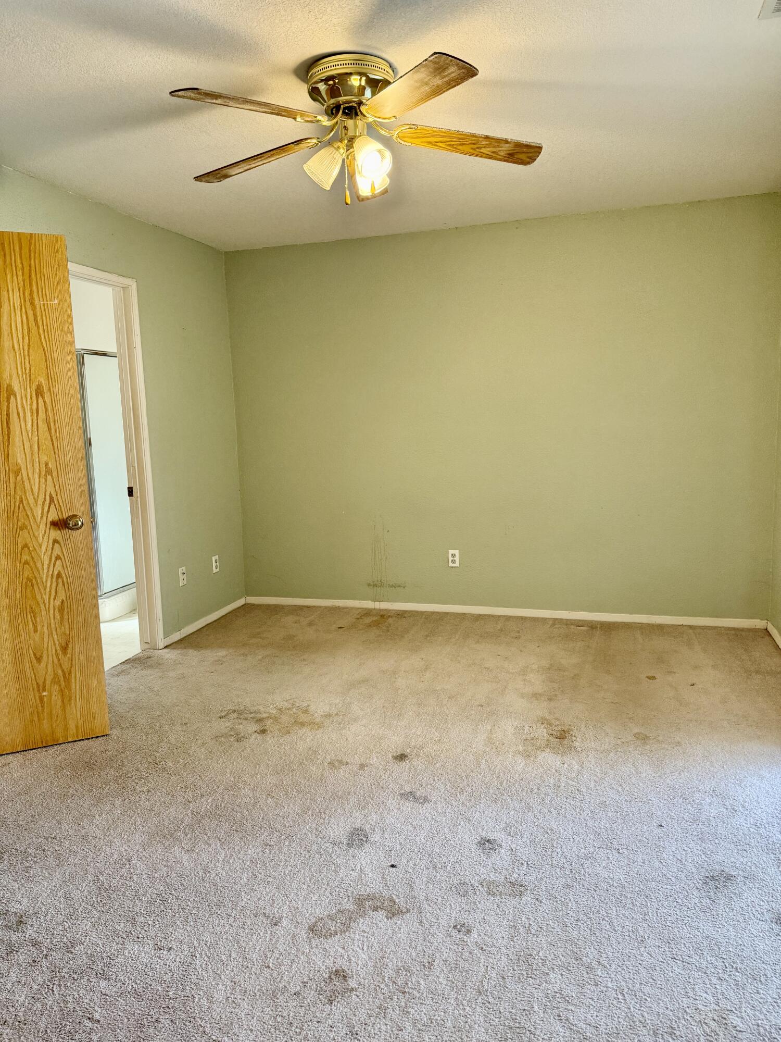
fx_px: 722
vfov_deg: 71.6
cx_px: 390
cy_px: 521
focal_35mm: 24
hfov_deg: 56.8
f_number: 1.78
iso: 320
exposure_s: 1/120
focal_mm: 6.76
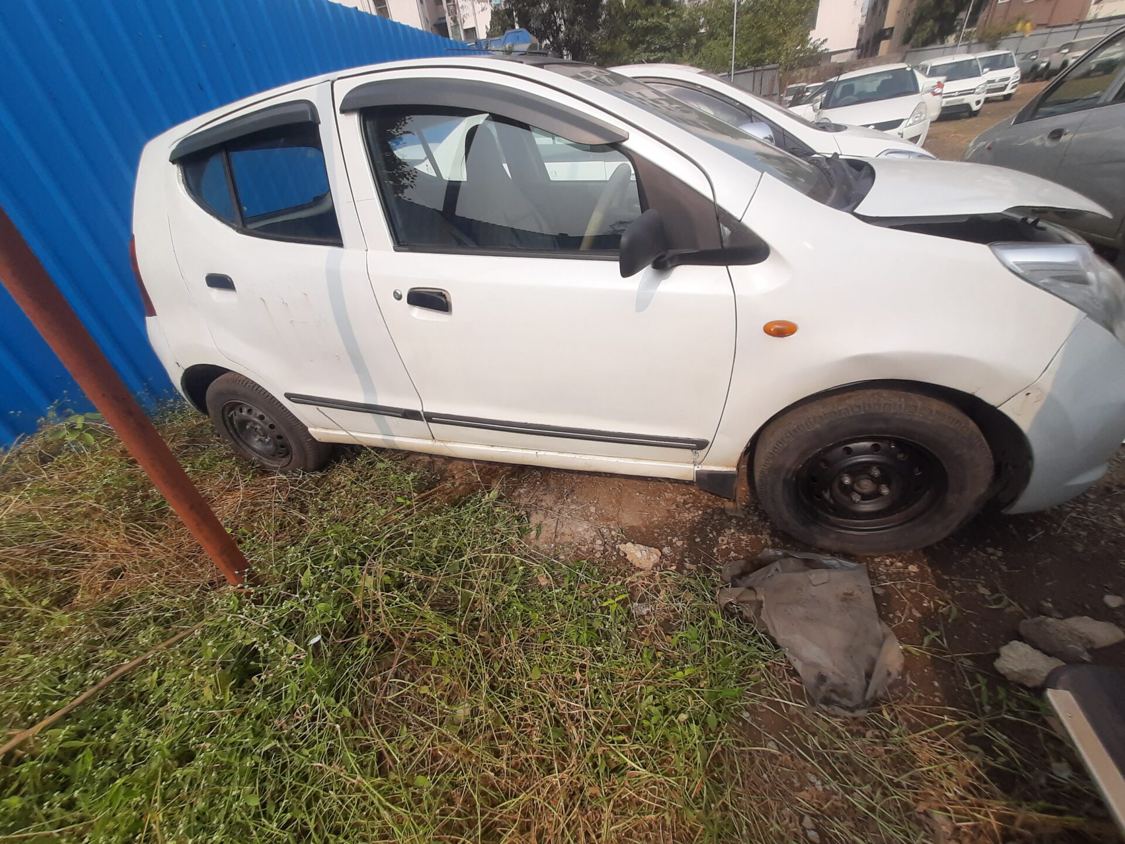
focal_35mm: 13
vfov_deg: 89.9
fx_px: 422
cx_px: 562
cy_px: 422
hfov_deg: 106.2
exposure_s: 1/1387
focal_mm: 1.42
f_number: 2.2
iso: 40
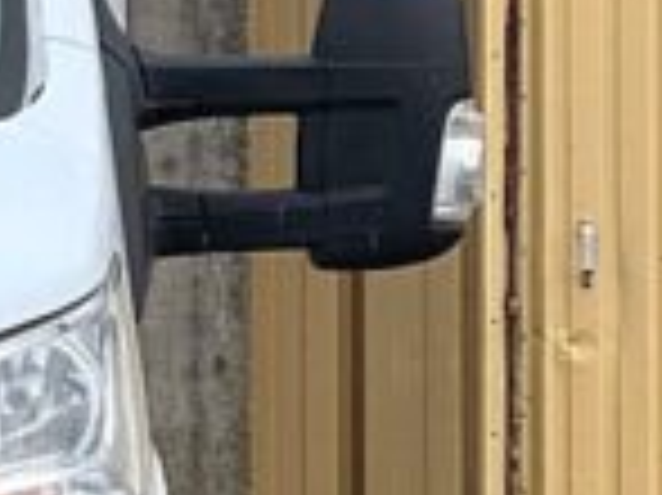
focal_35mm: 420
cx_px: -770
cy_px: 18
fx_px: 8026
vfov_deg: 3.5
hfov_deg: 4.6
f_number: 2.8
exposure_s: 1/326
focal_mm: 9
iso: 32
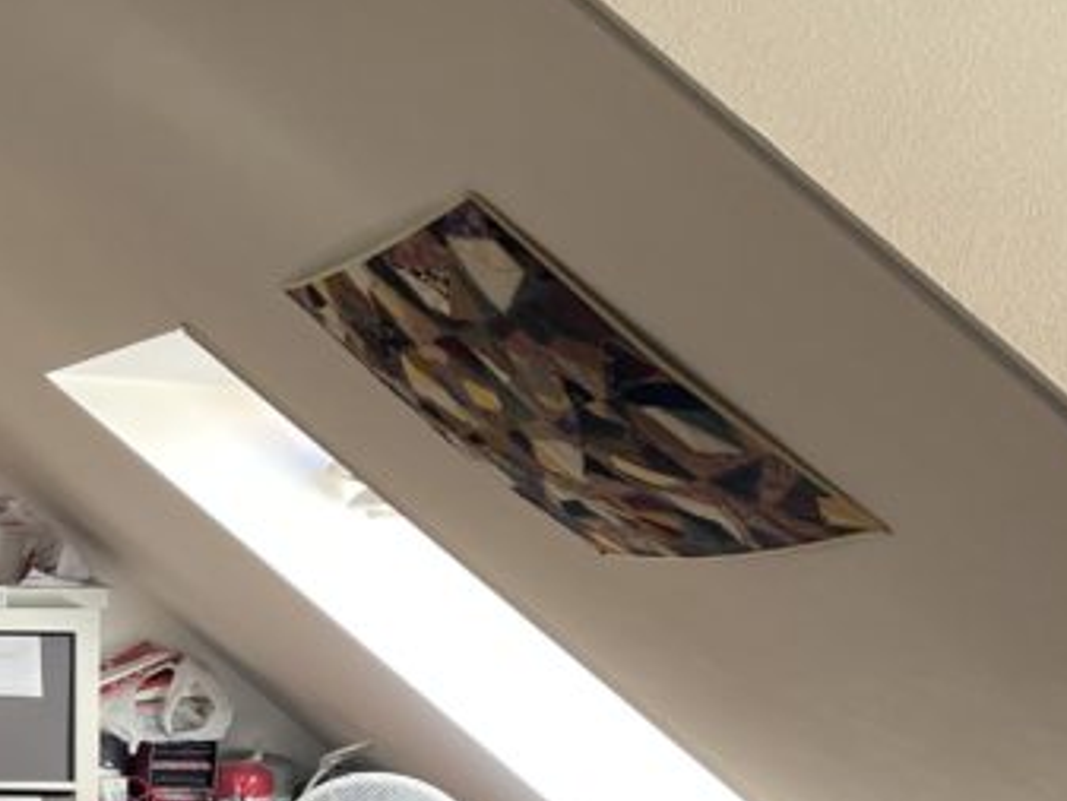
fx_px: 2436
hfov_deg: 21.3
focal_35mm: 79
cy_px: 621
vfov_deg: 18.5
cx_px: -469
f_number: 1.6
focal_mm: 4.2
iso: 125
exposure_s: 1/108
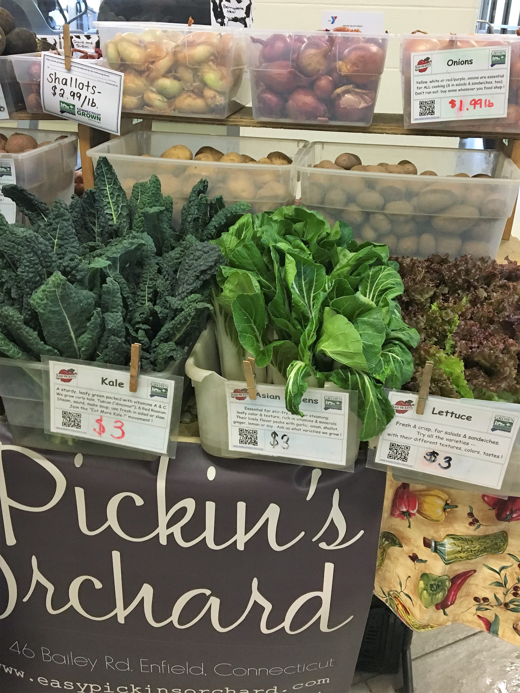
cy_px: 346
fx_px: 581
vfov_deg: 61.7
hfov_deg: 48.2
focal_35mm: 29
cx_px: 260
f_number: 2.2
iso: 160
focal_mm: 4.15
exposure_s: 1/30
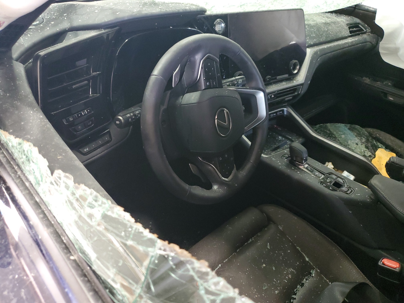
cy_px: 152
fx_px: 303
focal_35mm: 26
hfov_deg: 67.3
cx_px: 202
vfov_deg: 53.1
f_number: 1.5
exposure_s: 1/24
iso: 338
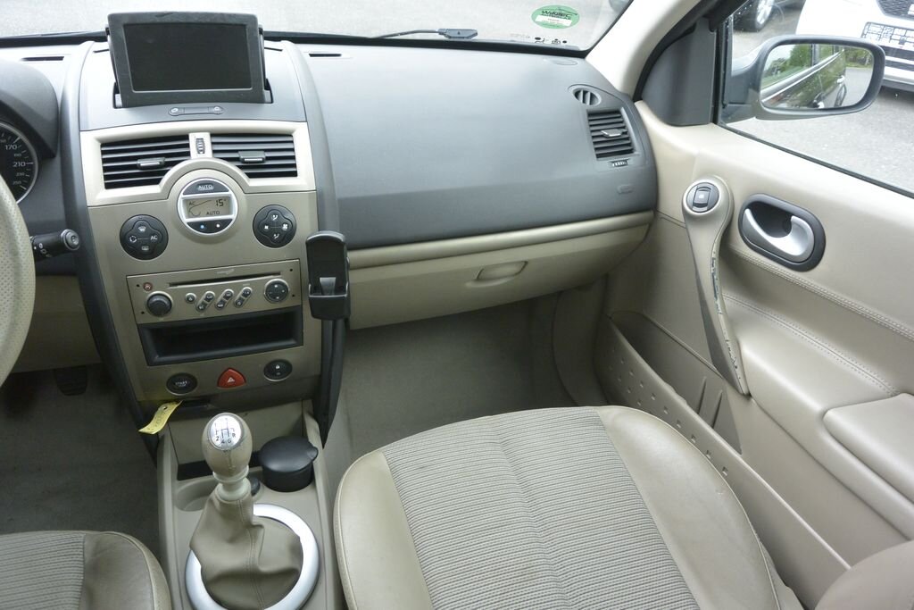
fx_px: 686
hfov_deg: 67.4
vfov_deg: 47.9
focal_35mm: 27
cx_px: 457
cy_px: 305
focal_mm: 10
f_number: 3.5
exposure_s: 1/125
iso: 280
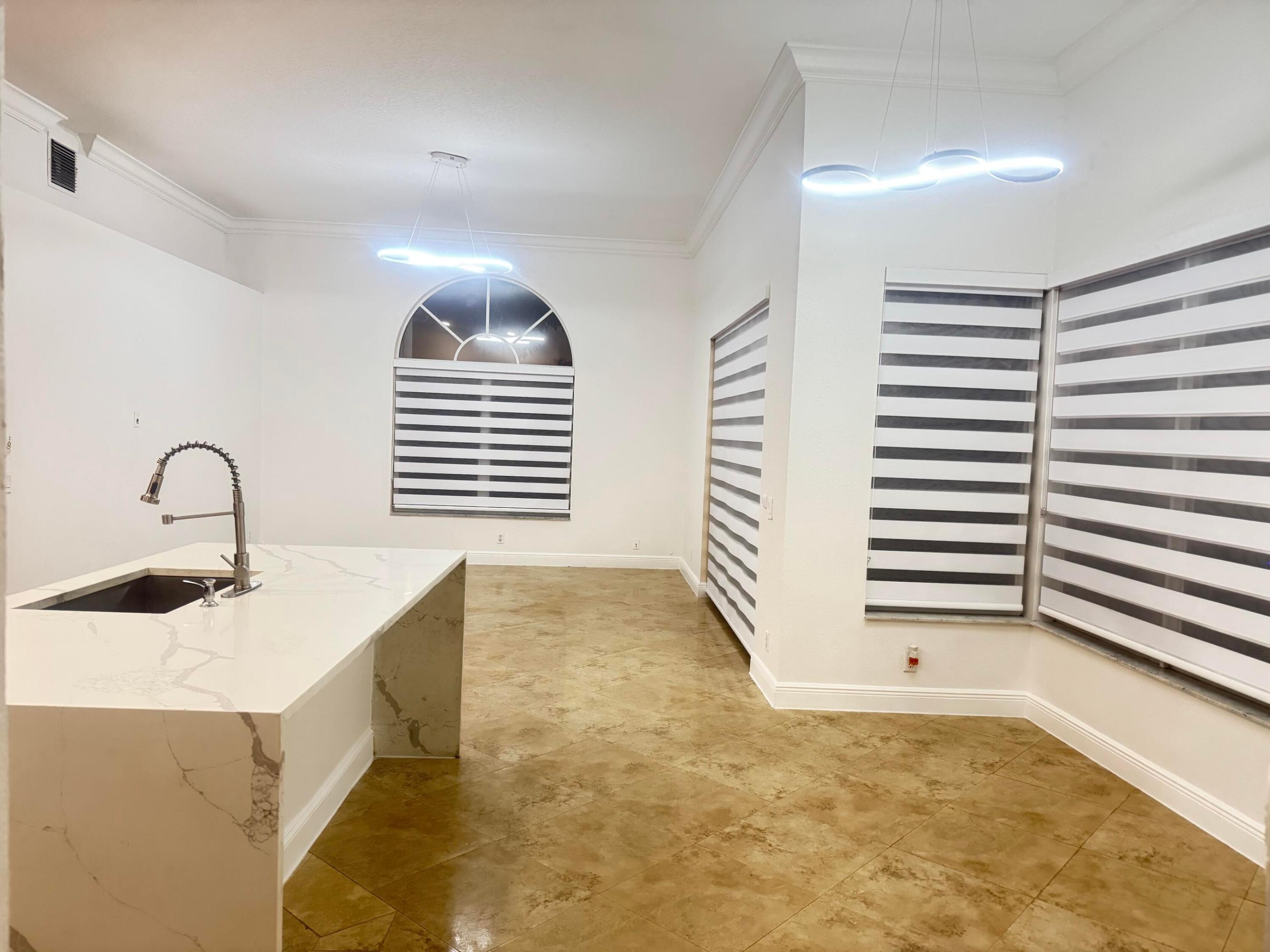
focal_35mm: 24
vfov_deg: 56.8
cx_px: 635
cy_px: 476
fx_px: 881
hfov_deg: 71.6
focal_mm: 6.76
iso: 800
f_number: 1.78
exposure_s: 1/60
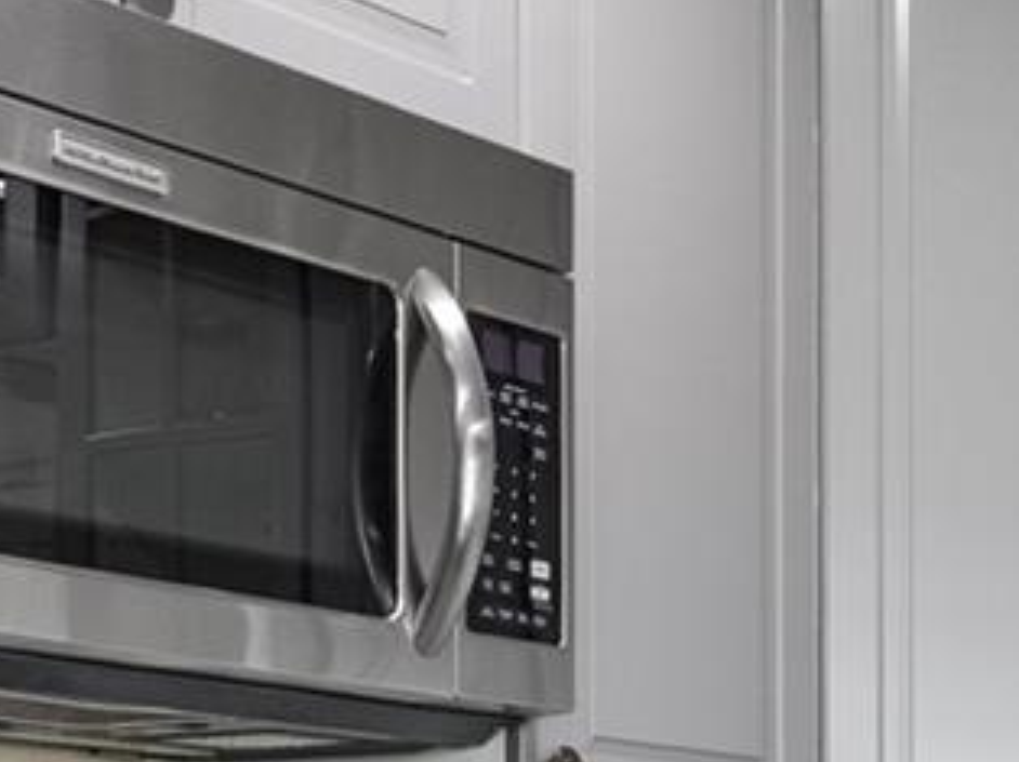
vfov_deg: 13.6
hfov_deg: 17.9
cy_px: 1096
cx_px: 1324
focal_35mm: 103
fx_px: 3030
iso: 400
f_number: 8
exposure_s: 1/2.5
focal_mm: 21
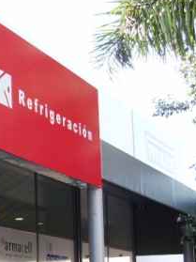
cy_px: 217
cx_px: -84
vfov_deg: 17.9
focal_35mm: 109
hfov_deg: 13.0
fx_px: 824
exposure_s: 1/201
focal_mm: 6.3
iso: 50
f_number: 2.8
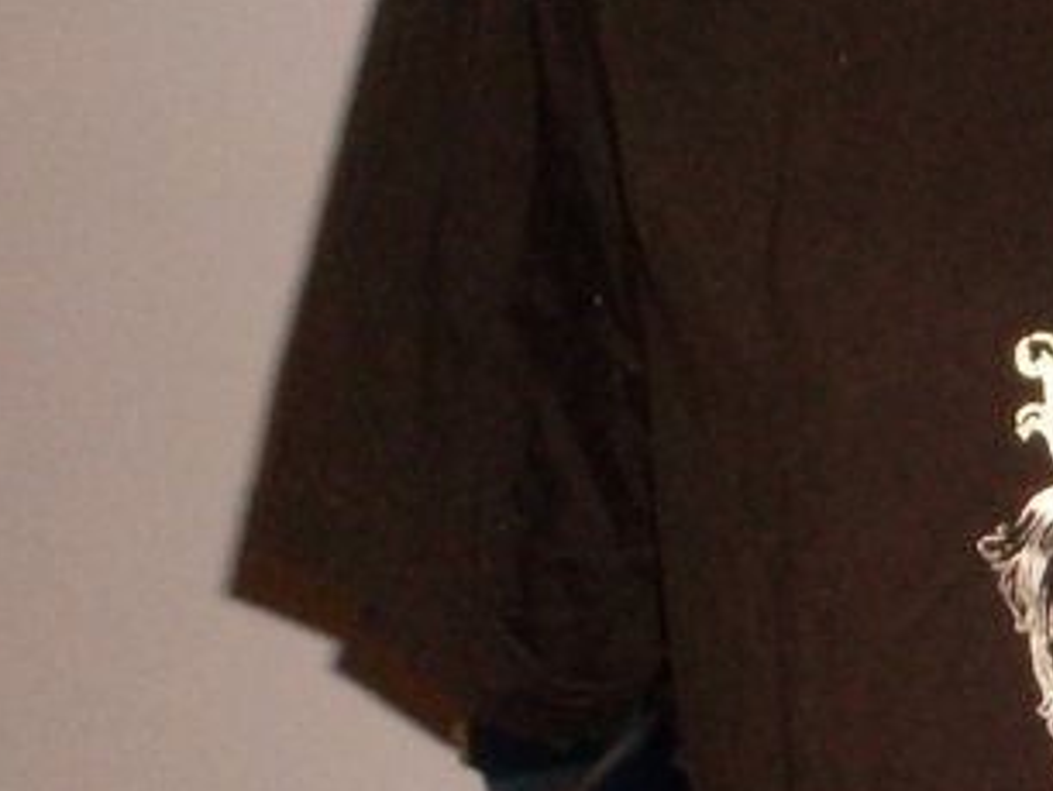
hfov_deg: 15.2
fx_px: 3714
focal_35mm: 122
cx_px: 1468
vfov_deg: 11.9
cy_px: 929
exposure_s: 1/45
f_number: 3.3
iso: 100
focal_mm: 4.1
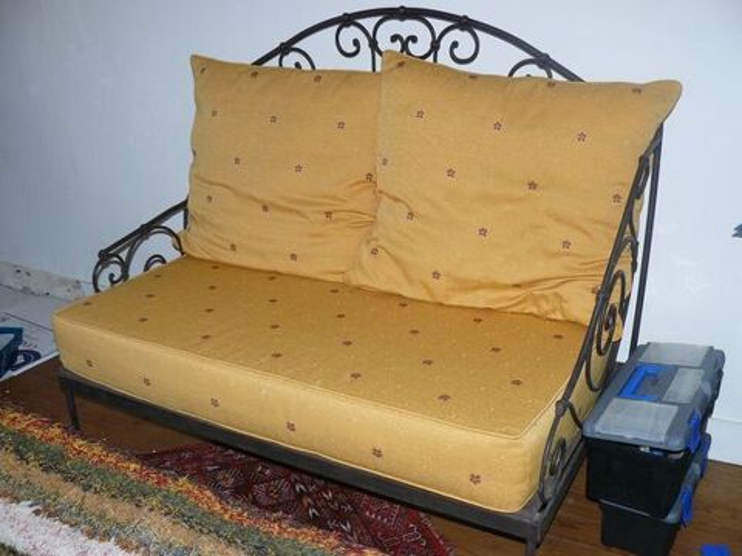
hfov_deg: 51.4
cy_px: 278
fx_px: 772
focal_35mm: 36
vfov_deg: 39.7
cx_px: 371
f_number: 2.8
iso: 100
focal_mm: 6
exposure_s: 1/40
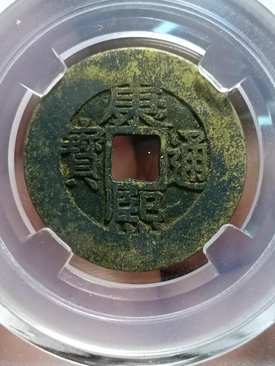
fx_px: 655
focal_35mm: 62
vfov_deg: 31.2
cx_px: 138
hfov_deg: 23.7
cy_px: 183
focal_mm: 3.98
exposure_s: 1/33.3
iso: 500
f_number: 1.8
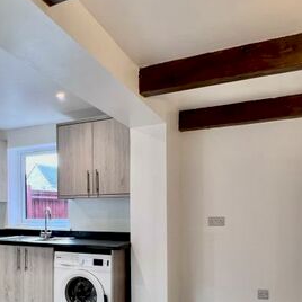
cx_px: 104
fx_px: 296
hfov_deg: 53.1
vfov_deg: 52.5
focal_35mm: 30
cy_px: 212
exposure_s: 1/100
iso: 125
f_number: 1.8
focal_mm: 1.57
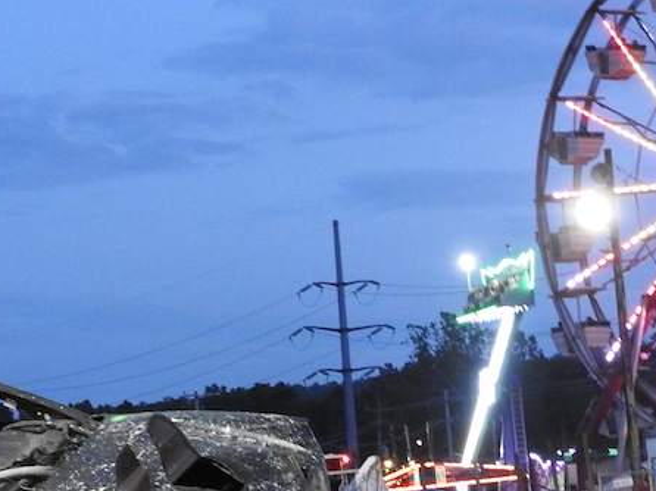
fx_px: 2803
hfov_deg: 13.3
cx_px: 185
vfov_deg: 10.0
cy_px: 425
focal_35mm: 148
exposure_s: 1/15
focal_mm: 9.9
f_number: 4
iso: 400
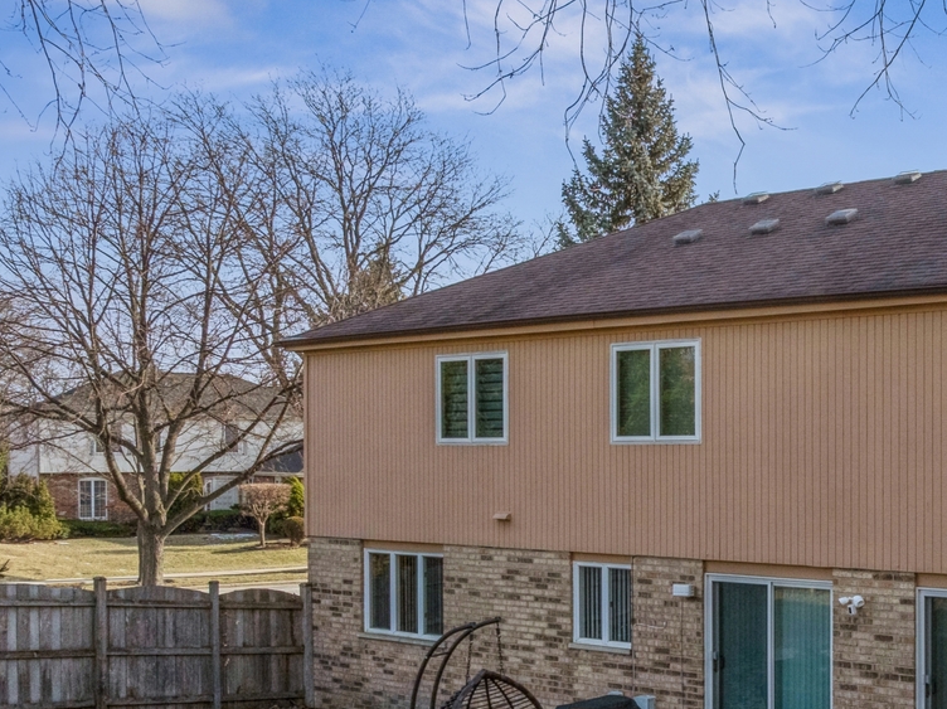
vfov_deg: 30.0
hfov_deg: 38.7
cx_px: 831
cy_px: 656
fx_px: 1258
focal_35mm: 46
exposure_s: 1/800
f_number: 8
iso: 400
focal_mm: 12.3
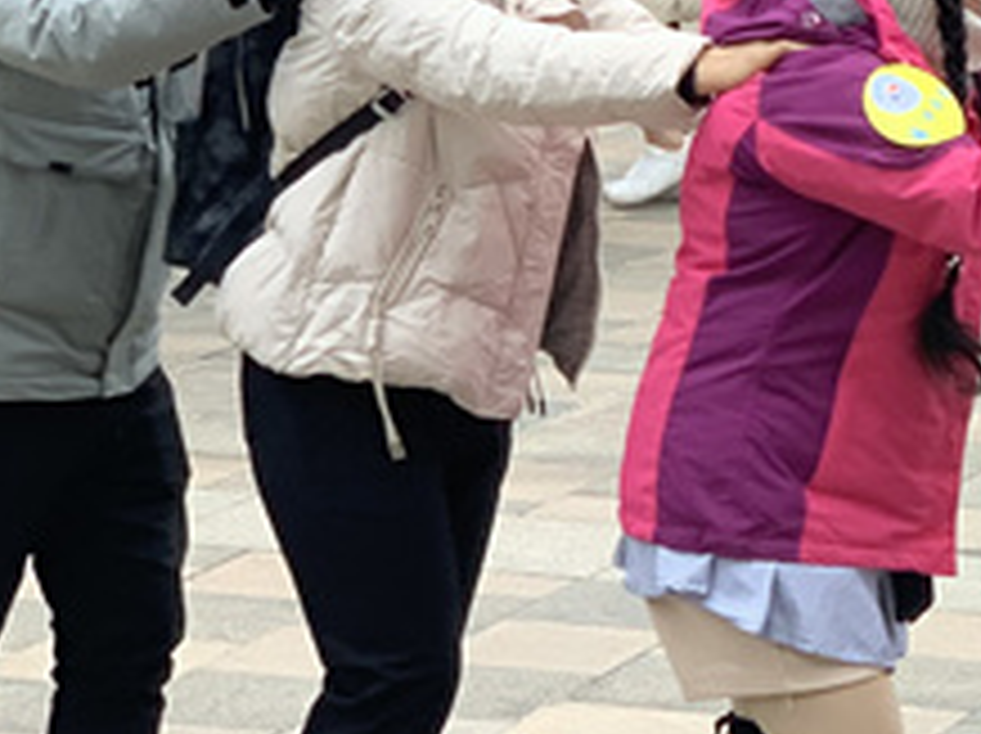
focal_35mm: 204
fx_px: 5775
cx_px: 1323
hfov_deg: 9.5
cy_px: -90
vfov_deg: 7.2
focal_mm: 6
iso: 16
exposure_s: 1/122
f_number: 2.4
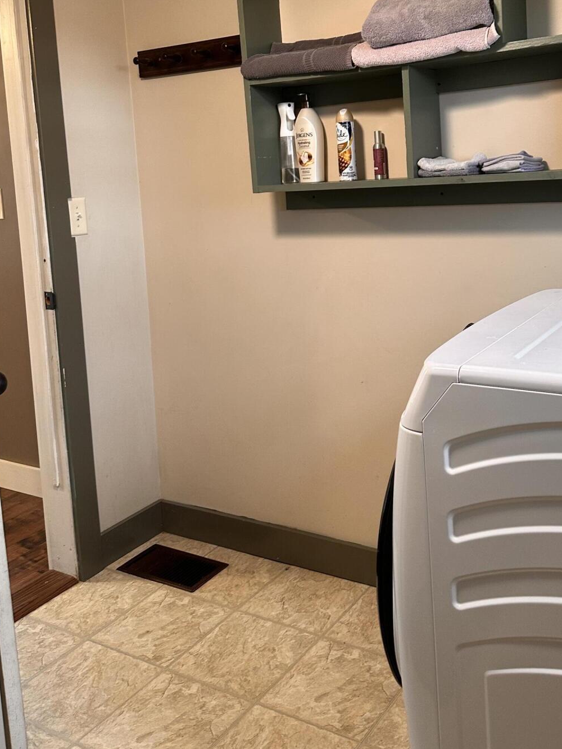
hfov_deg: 39.4
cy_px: 235
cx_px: 352
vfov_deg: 50.2
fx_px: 779
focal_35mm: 36
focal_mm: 6.86
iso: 200
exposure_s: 1/60
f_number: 1.78
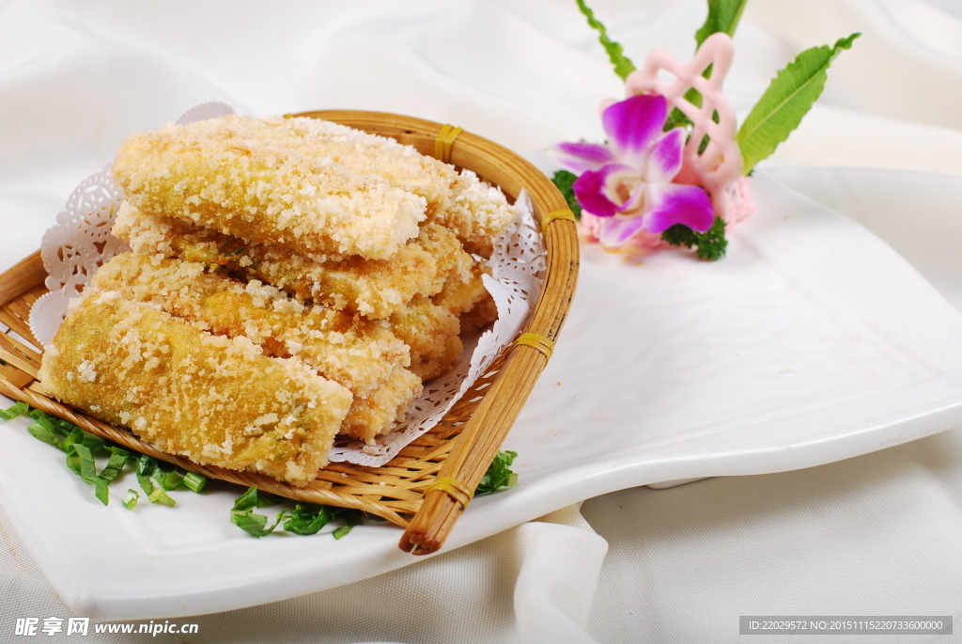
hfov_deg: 27.0
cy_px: 322
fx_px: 2006
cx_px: 481
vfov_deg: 18.2
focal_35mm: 75
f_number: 9
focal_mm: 50
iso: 100
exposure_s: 1/160
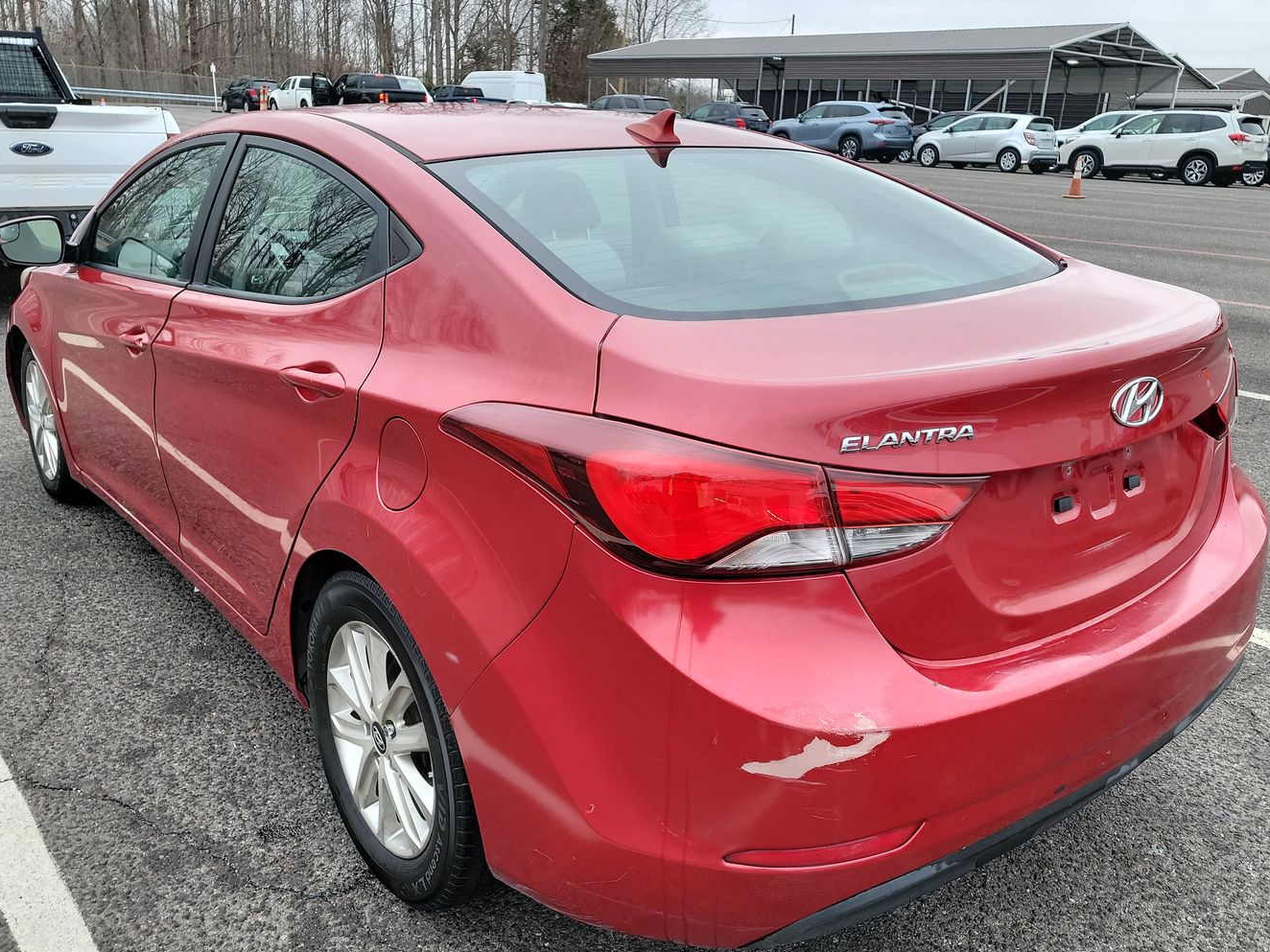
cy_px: 482
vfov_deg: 48.2
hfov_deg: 61.7
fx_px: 1064
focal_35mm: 29
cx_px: 632
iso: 50
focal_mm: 6.7
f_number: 1.8
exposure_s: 1/146
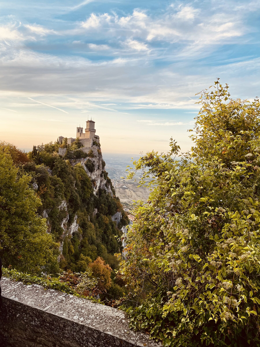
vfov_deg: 67.3
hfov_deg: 53.1
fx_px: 260
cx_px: 130
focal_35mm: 26
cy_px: 174
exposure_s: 1/833
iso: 32
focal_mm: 4.25
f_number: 1.8
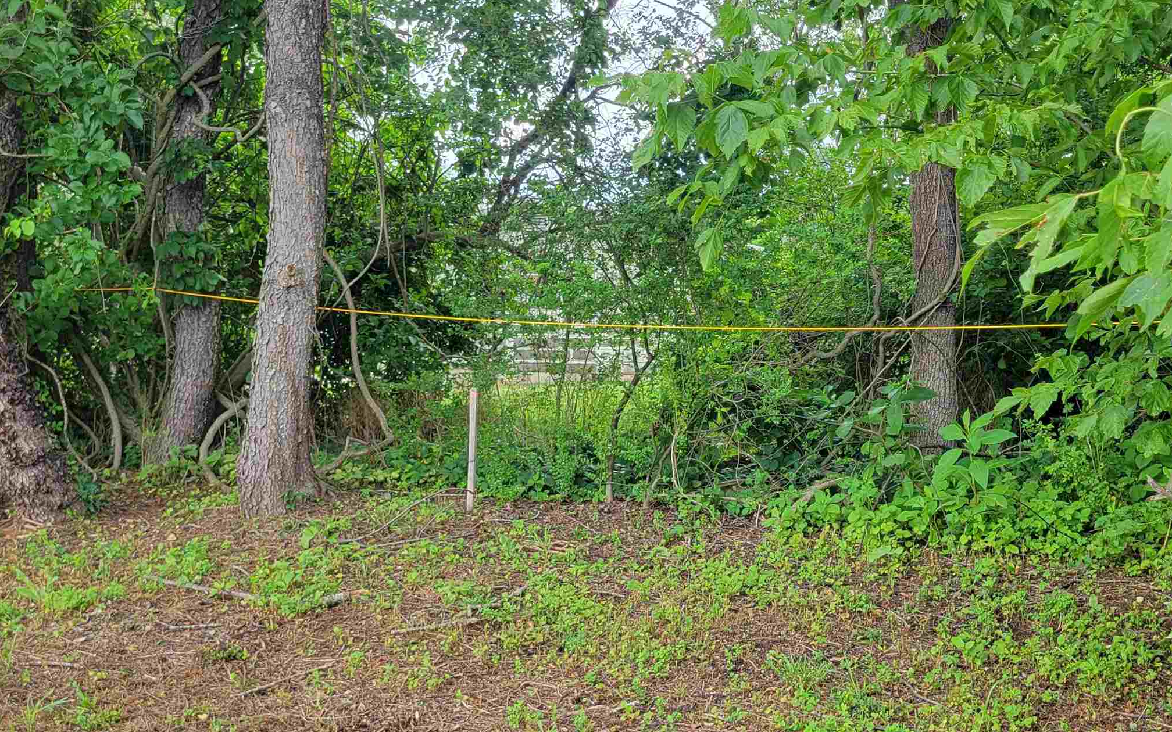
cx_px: 668
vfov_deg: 30.1
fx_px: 1342
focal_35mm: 42
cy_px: 529
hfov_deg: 47.1
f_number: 1.8
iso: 40
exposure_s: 1/139
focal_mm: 5.4
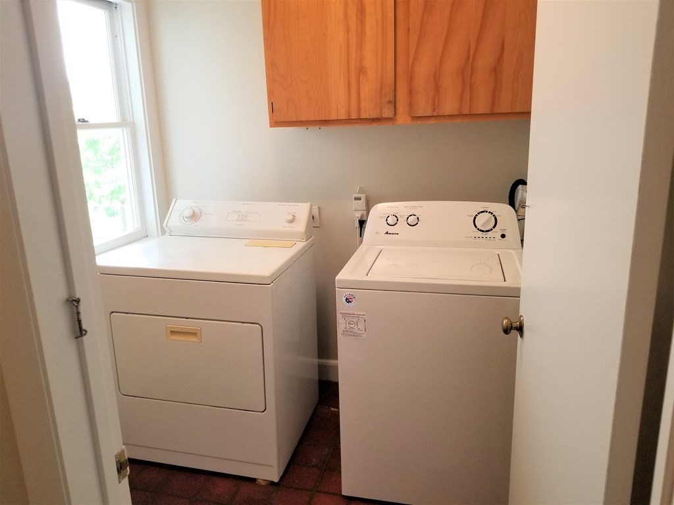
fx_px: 506
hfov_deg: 67.3
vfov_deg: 53.1
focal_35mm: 26
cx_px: 337
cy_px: 252
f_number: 1.7
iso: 160
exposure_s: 1/40
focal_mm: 4.25
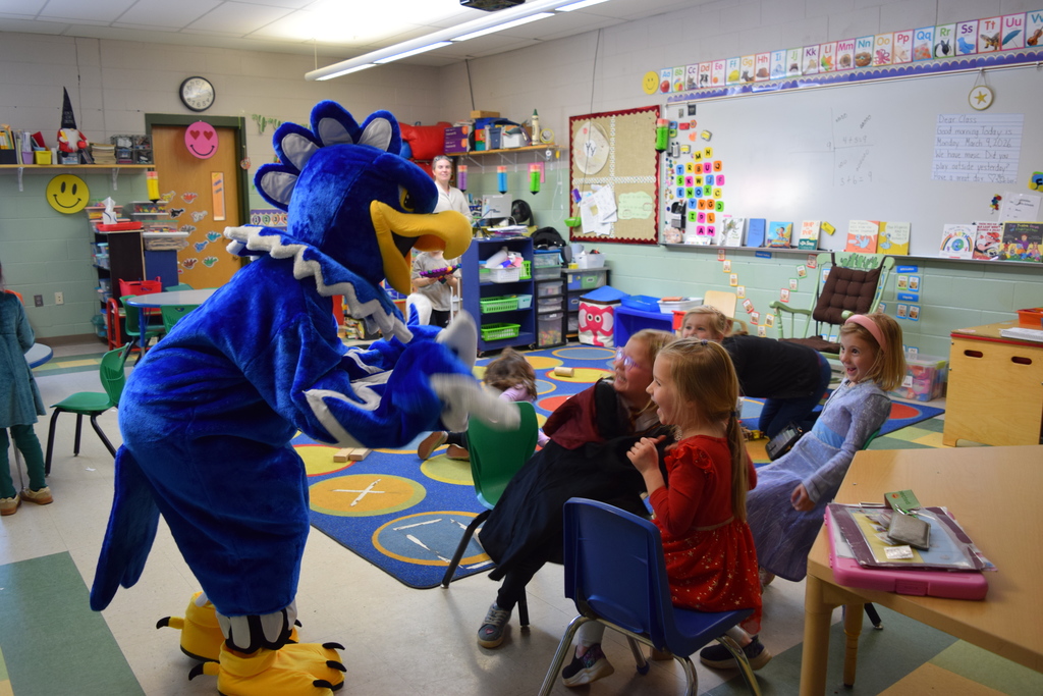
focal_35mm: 30
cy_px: 348
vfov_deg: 43.6
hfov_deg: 61.9
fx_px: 869
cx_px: 522
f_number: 4
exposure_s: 1/60
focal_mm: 20
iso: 640
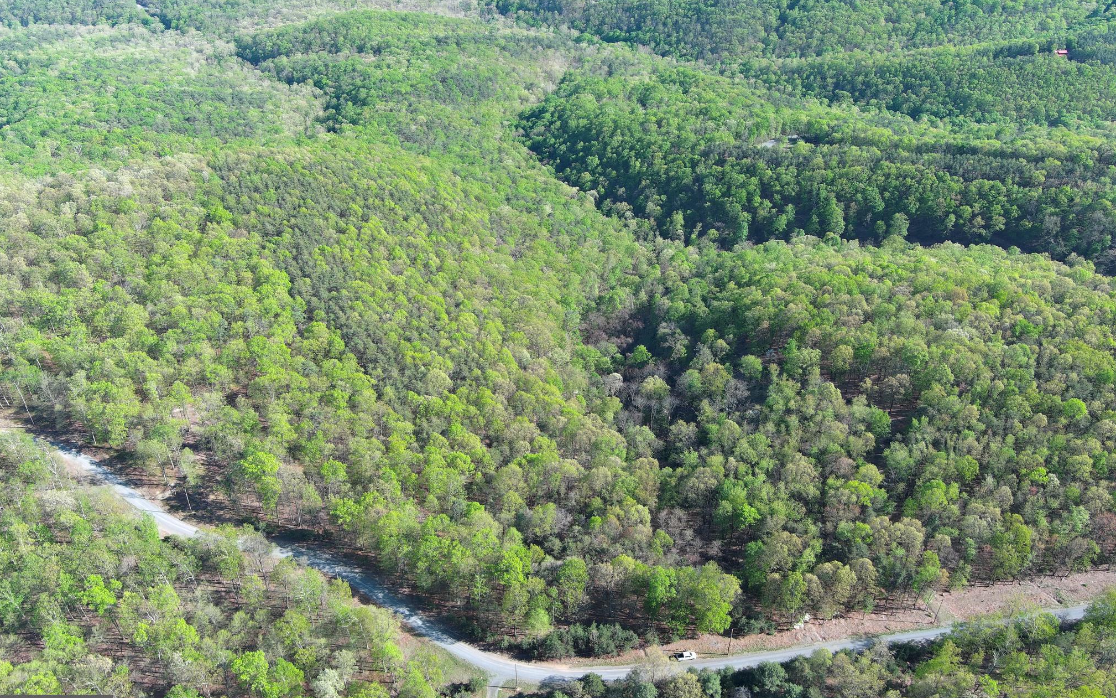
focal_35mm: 30
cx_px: 556
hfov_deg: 62.9
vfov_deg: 41.8
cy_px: 357
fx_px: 912
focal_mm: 10.57
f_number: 2.8
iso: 100
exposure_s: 1/321
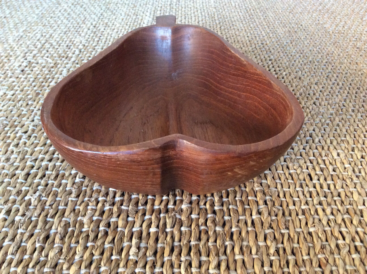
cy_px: 137
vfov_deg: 44.1
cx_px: 184
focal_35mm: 32
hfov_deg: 56.9
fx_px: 339
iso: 250
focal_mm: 3.3
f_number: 2.4
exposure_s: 1/25
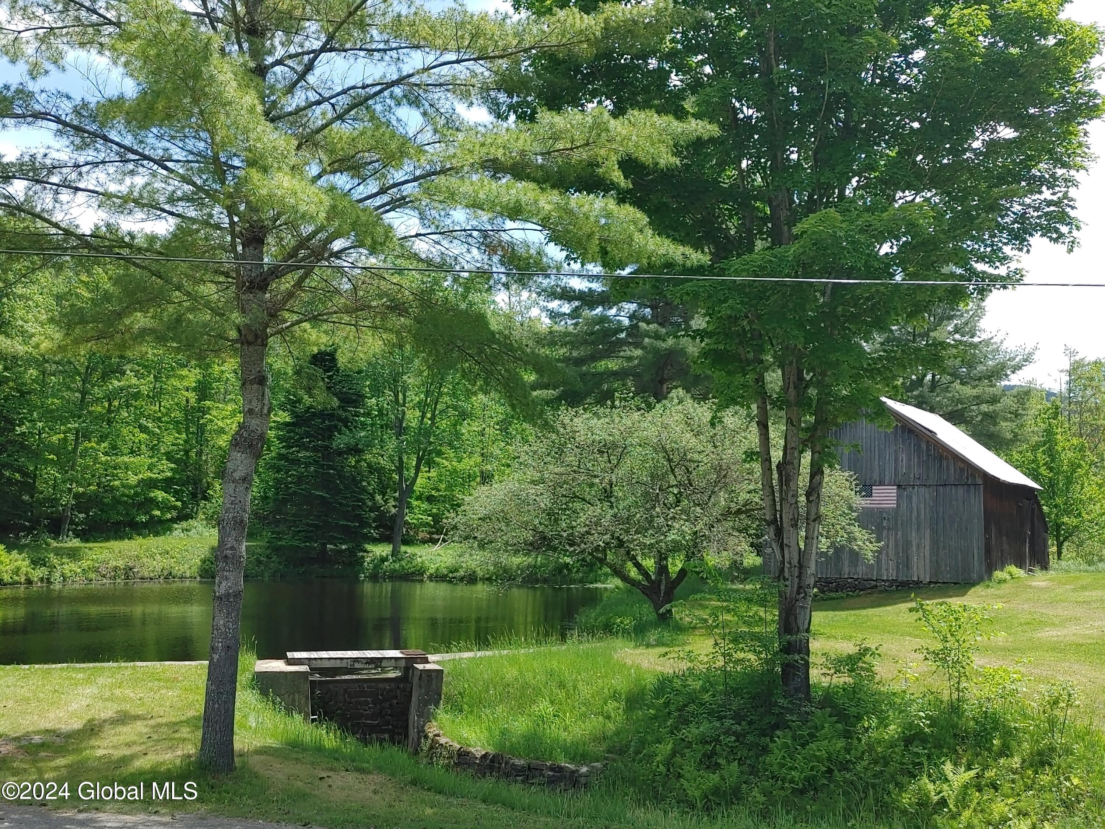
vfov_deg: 39.7
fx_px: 1149
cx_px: 552
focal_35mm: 36
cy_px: 414
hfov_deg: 51.4
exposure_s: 1/847
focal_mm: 4.81
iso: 50
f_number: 1.8
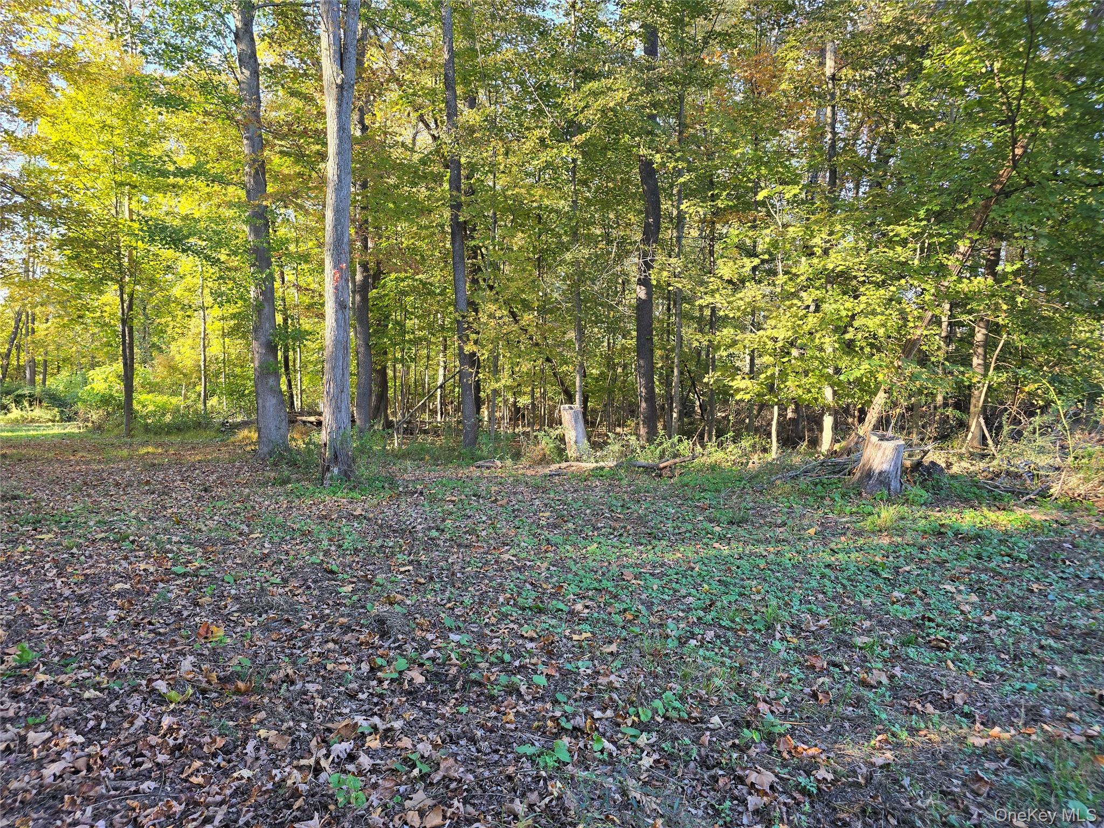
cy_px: 414
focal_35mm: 23
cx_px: 552
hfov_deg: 73.9
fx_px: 734
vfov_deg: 58.9
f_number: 1.7
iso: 80
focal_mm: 6.3
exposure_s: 1/180
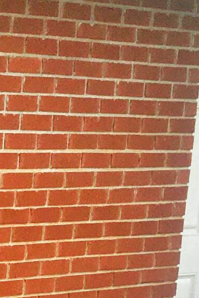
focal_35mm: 160
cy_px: 491
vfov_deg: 12.1
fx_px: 1327
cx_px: -435
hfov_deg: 7.4
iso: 25
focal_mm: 4.15
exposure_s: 1/1241
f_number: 2.2
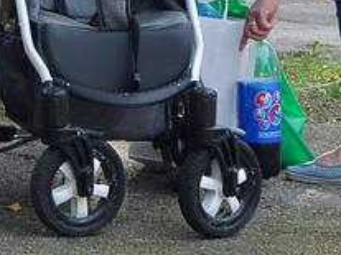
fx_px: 4076
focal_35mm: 414
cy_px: -174
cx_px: -280
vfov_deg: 3.6
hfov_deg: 4.7
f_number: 5
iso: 640
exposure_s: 1/400
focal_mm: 70
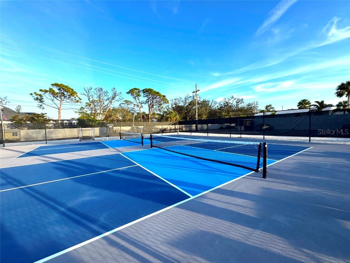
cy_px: 132
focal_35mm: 14
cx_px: 175
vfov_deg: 85.7
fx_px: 142
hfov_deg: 102.1
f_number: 2.2
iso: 40
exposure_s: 1/600
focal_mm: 2.22
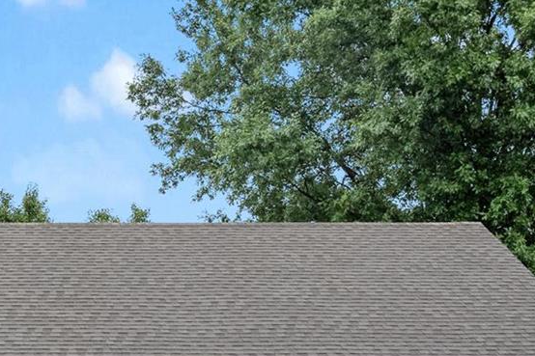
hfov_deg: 18.8
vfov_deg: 12.8
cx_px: -66
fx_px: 1545
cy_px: 421
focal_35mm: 104
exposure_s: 1/500
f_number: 6.3
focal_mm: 18
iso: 400
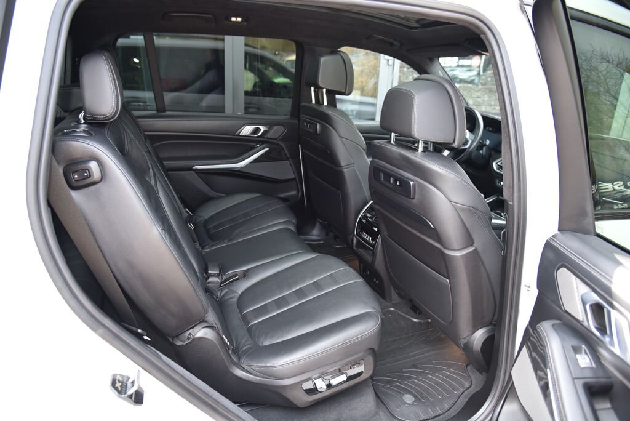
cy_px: 210
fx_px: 420
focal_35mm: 24
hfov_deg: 73.7
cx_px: 315
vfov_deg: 53.2
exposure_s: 1/100
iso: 500
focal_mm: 24
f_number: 4.5
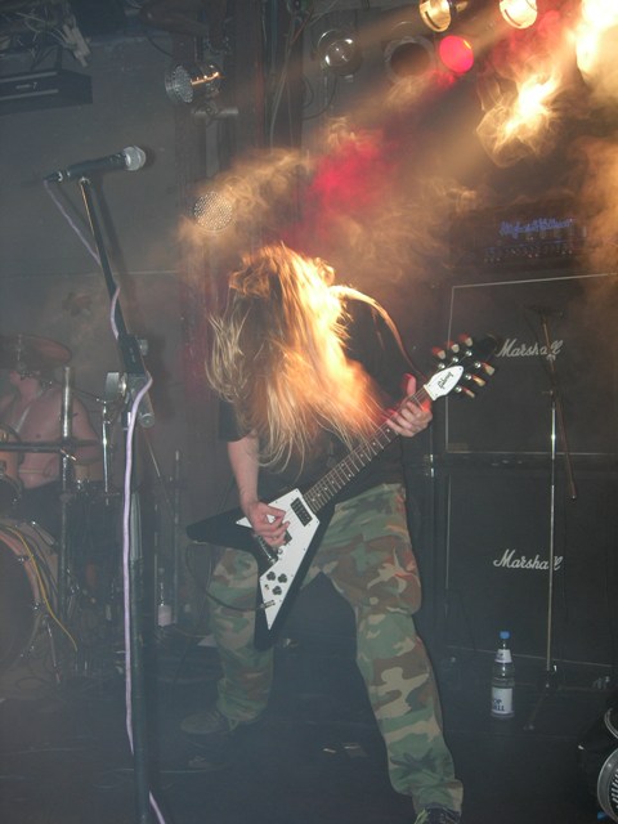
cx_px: 309
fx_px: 905
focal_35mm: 38
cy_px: 412
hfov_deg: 37.7
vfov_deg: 49.0
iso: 64
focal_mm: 7.8
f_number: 2.8
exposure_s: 1/60.1
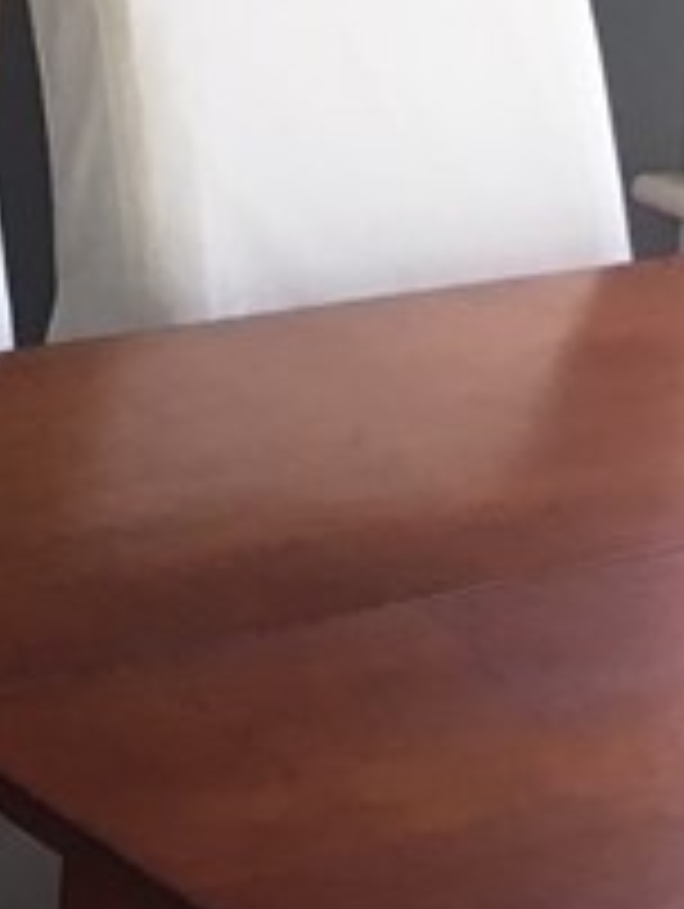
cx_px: -1116
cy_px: -729
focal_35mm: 147
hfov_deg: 8.9
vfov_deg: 12.3
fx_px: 3865
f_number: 2.2
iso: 32
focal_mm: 4.15
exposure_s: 1/30
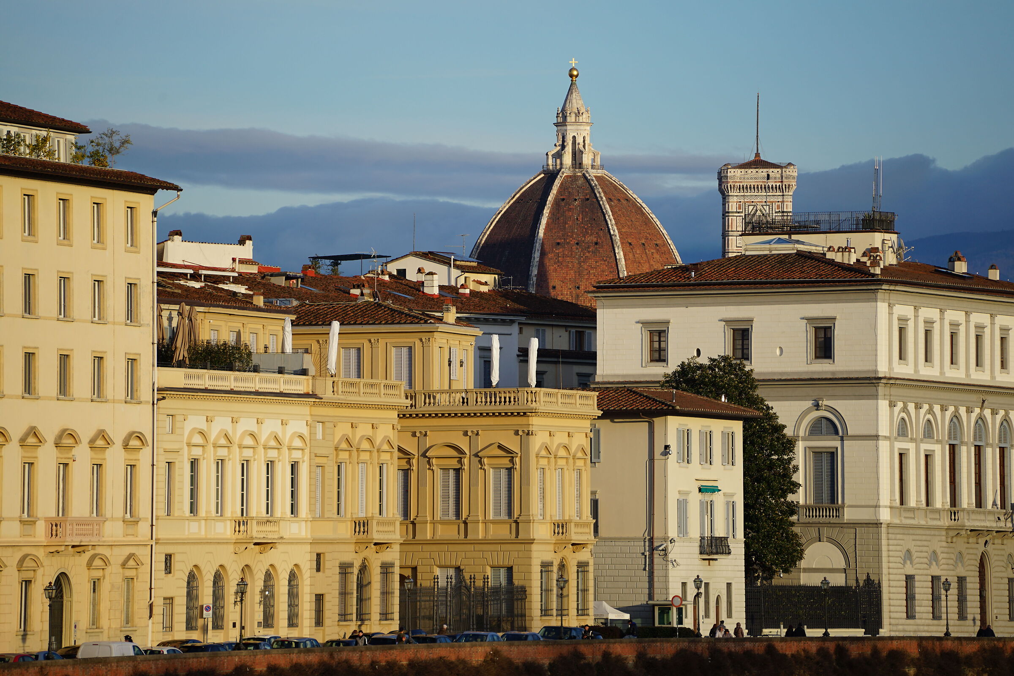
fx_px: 8449
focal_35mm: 300
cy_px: 338
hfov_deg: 6.9
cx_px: 507
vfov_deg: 4.6
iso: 100
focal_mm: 300
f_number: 6.3
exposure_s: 1/320
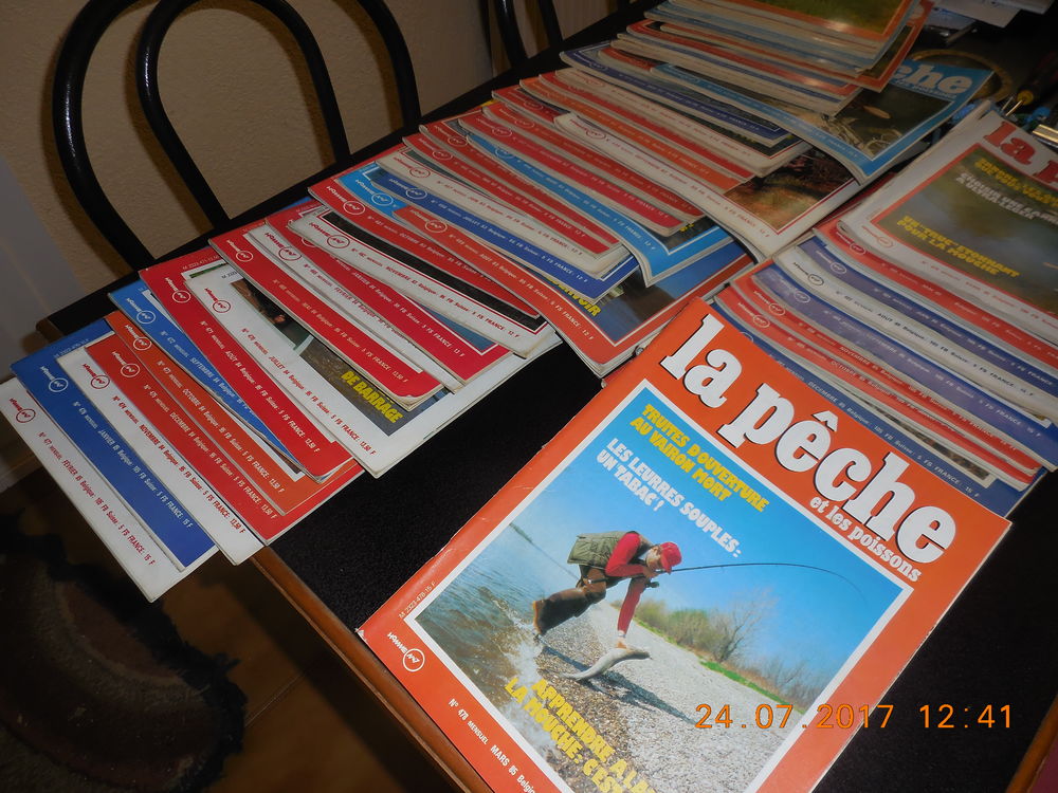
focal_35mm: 25
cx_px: 529
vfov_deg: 54.9
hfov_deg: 69.4
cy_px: 396
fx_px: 764
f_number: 3.7
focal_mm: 4.5
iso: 125
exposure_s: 1/25
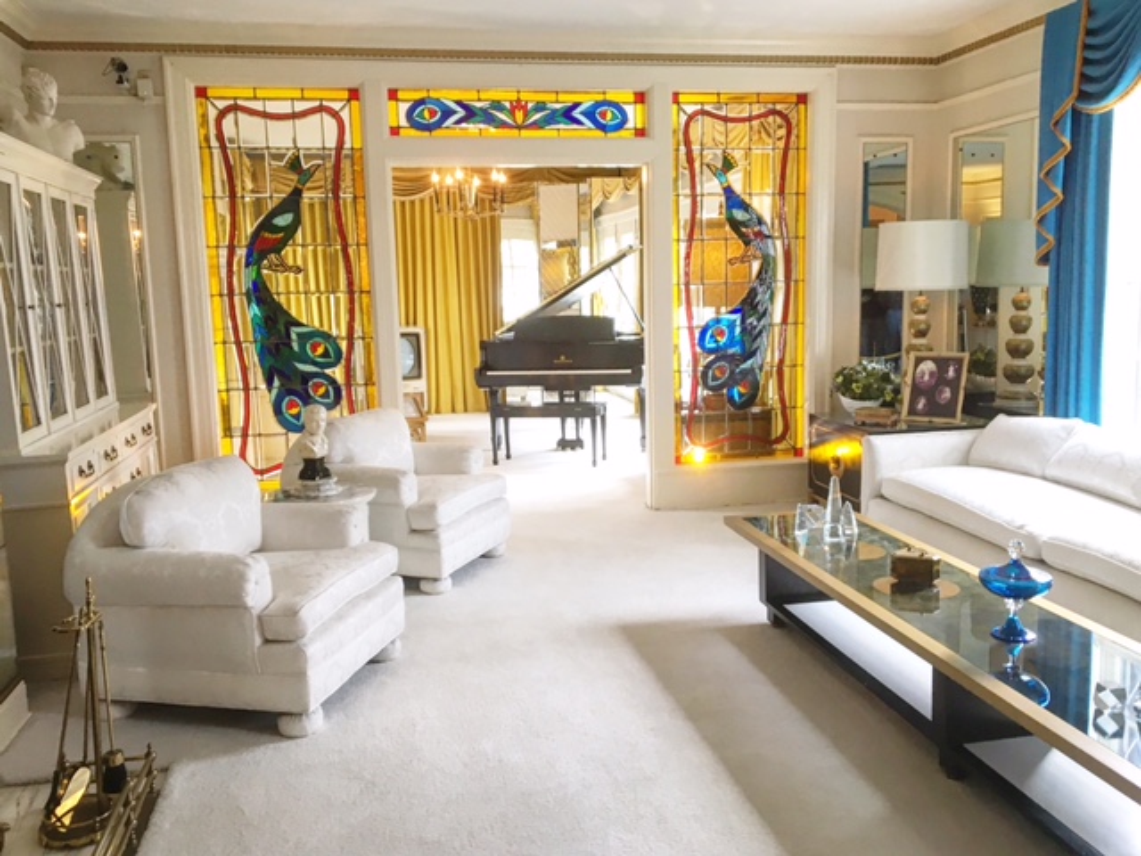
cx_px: 570
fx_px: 956
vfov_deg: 48.2
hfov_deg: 61.7
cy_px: 428
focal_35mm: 29
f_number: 2.2
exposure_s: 1/30
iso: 64
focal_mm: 4.15
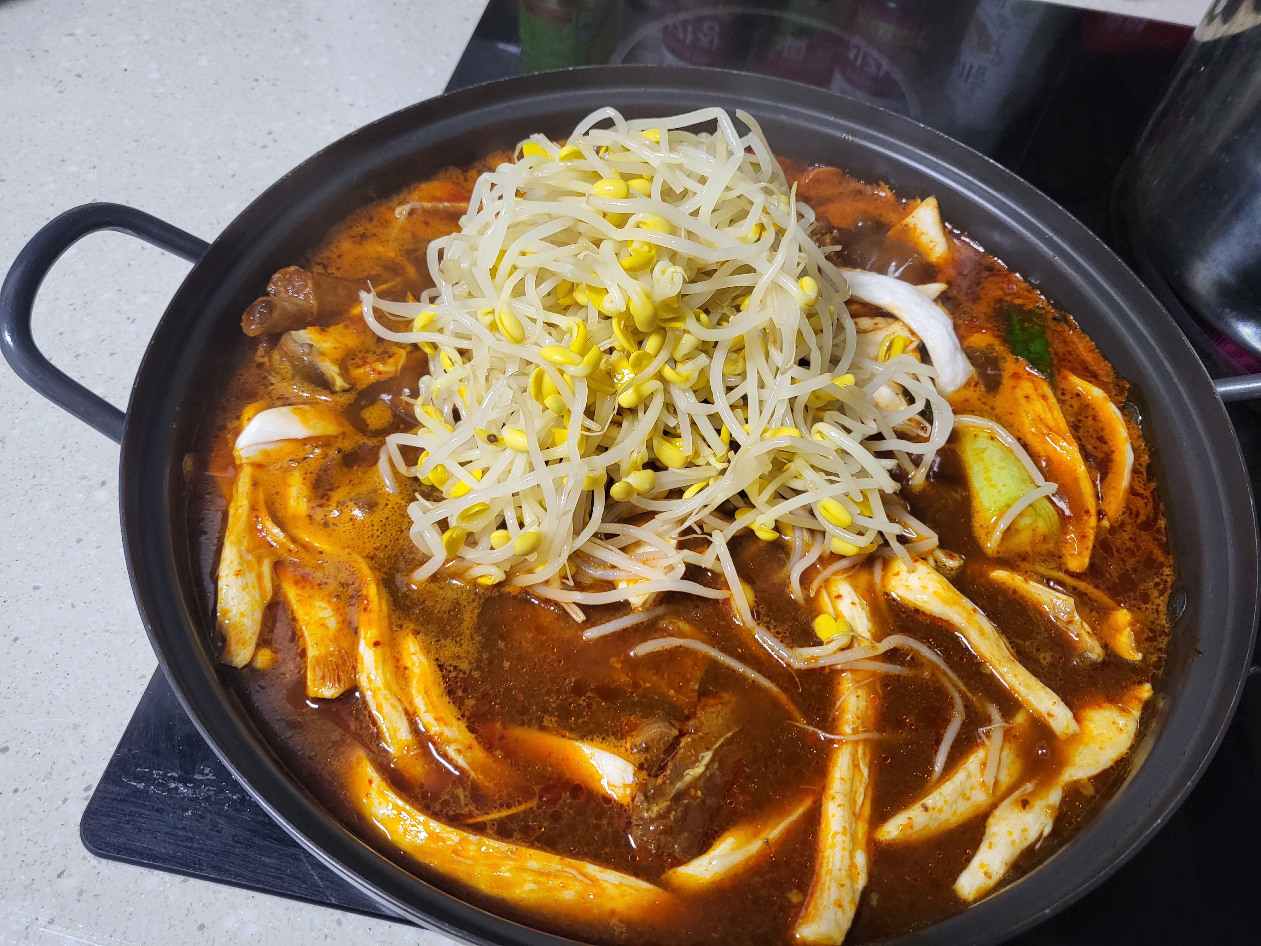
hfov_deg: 67.3
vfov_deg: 53.1
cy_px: 473
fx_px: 947
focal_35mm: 26
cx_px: 630
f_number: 1.8
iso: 200
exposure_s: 1/40
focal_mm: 4.25
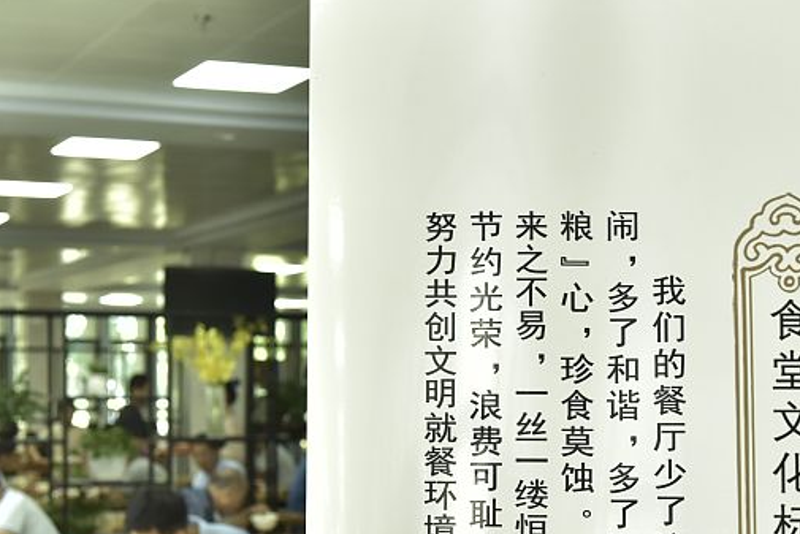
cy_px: 424
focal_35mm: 76
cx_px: 339
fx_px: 1689
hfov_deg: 26.6
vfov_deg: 17.8
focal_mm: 32
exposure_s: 1/100
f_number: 5
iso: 1000
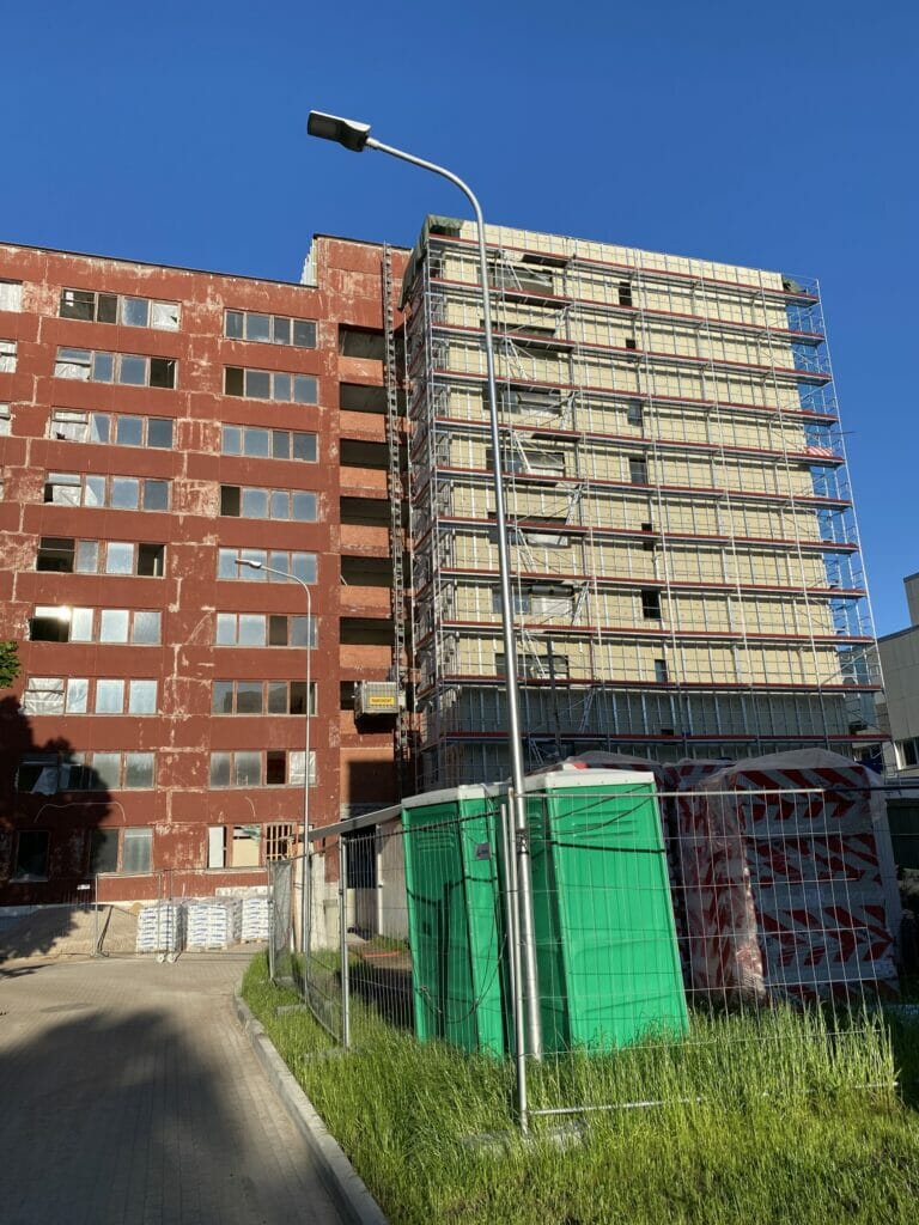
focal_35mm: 26
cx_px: 460
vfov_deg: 67.3
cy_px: 612
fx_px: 920
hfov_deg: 53.1
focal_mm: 4.25
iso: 32
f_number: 1.8
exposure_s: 1/2625
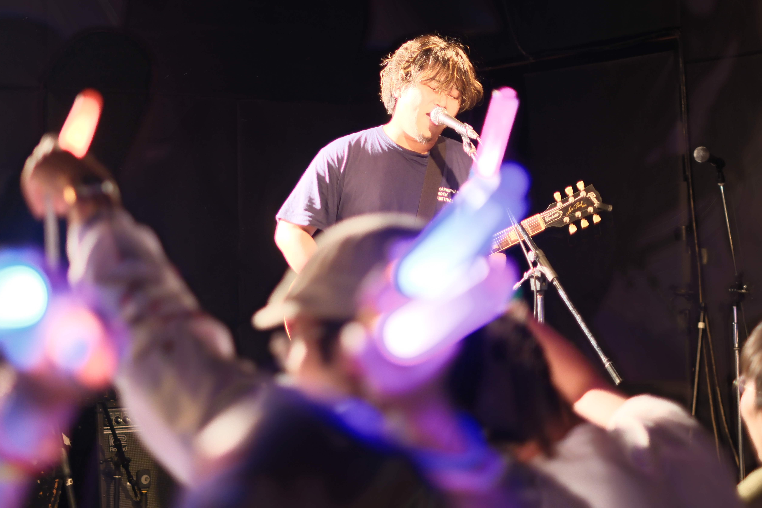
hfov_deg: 25.0
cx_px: 296
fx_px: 1714
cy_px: 156
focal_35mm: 81
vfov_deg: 16.8
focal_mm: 35
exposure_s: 1/8
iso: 125
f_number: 1.4
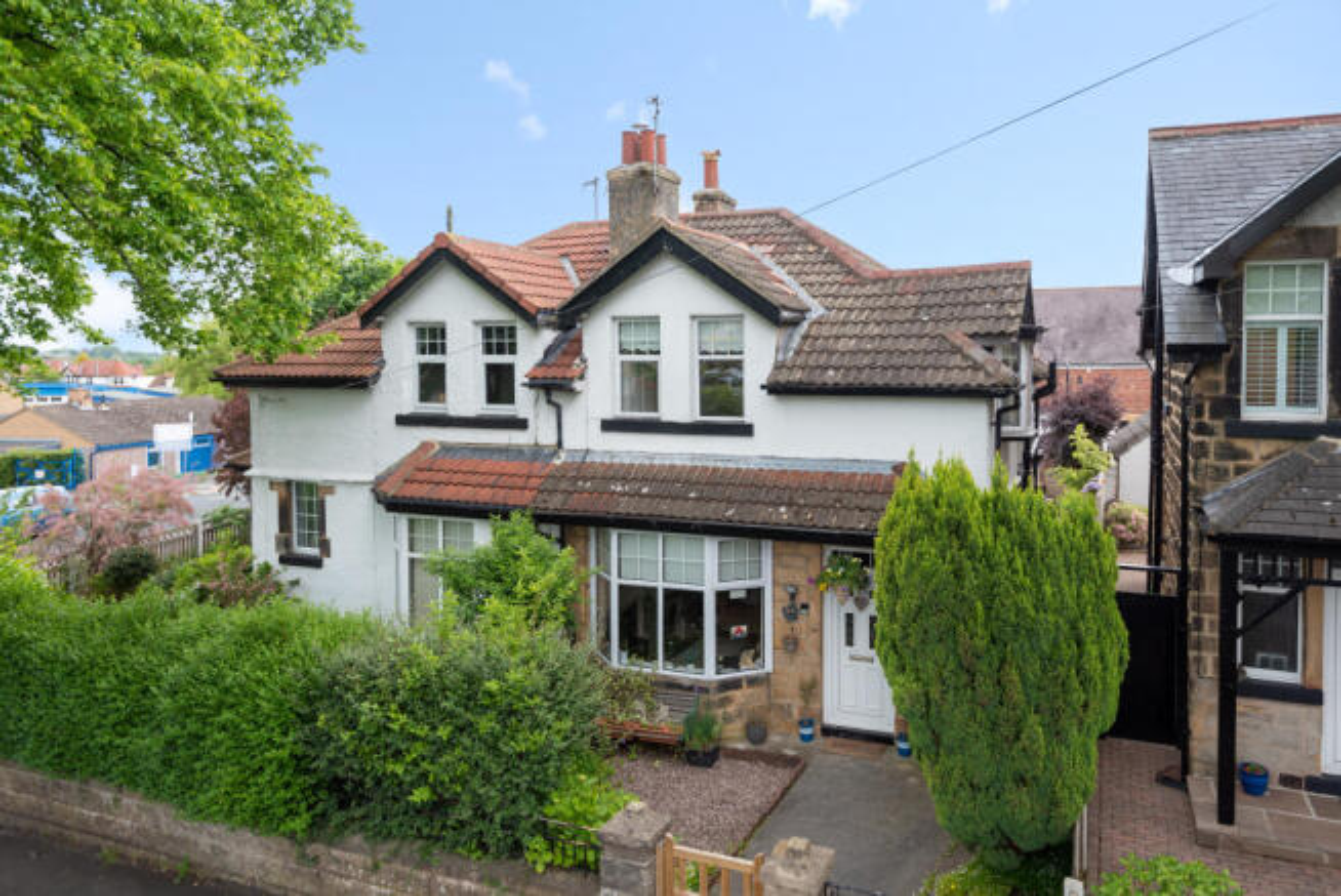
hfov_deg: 76.1
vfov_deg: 55.2
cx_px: 670
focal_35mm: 23
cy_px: 448
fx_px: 857
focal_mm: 23
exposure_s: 1/160
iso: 100
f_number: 4.5
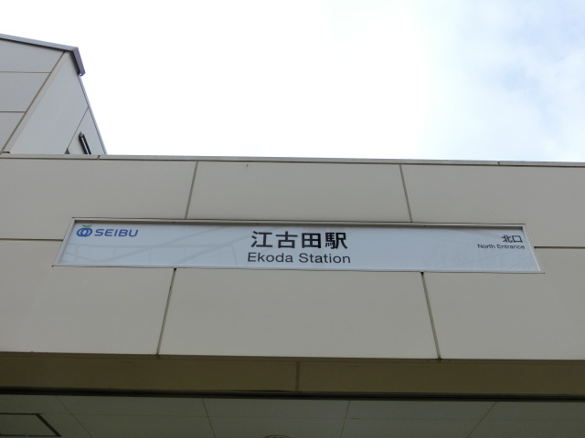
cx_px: 292
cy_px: 219
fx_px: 490
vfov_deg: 48.2
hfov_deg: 61.7
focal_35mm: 29
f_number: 3.7
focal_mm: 5.2
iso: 80
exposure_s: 1/640
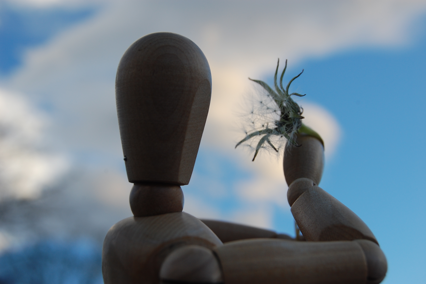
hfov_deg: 31.9
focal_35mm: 63
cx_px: 213
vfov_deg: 21.5
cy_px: 142
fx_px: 745
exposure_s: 1/60
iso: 200
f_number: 8
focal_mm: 42
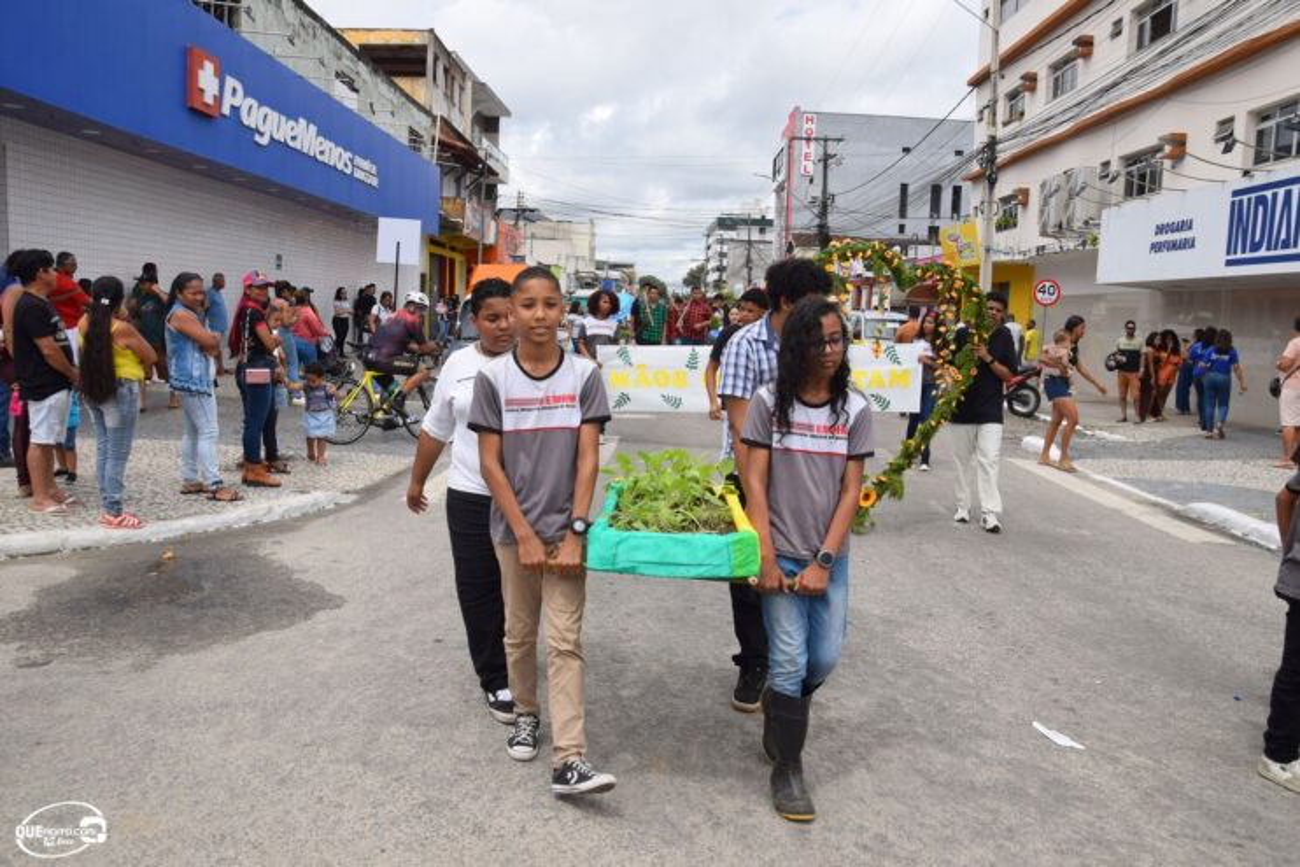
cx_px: 650
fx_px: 975
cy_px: 434
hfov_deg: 67.4
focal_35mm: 27
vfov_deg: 47.9
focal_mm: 18
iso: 200
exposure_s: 1/400
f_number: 10
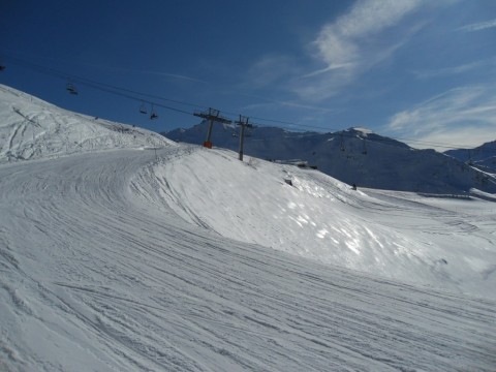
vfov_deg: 40.7
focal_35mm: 35
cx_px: 248
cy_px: 186
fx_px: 502
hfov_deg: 52.6
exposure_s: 1/1000
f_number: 8.2
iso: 80
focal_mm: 6.3
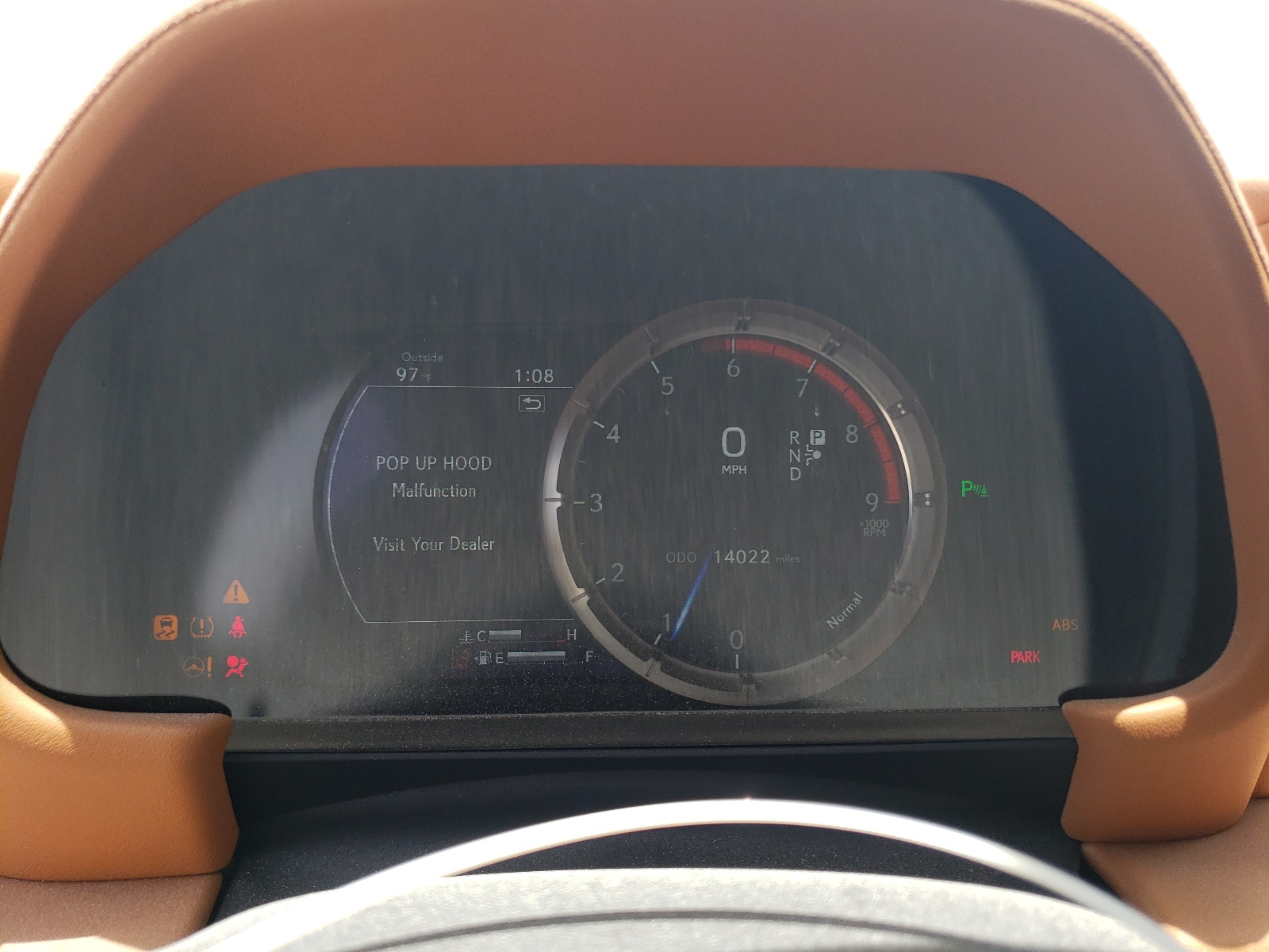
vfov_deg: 53.1
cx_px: 634
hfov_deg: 67.3
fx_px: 953
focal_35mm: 26
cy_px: 476
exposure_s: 1/556
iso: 50
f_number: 1.5
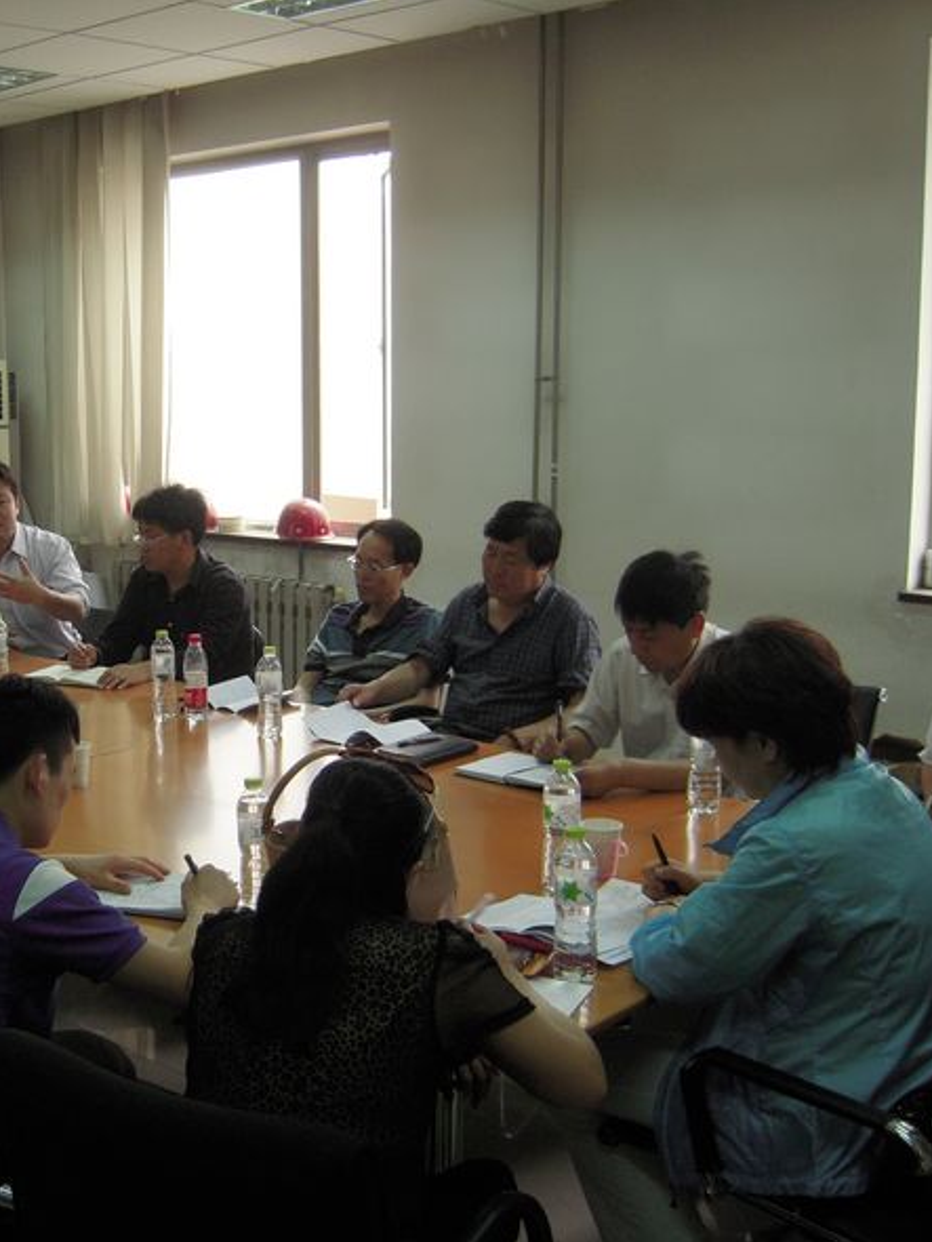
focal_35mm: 42
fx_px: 1507
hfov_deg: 33.2
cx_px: 164
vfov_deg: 44.8
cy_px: 629
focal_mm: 5.6
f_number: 2.8
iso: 100
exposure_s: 1/40
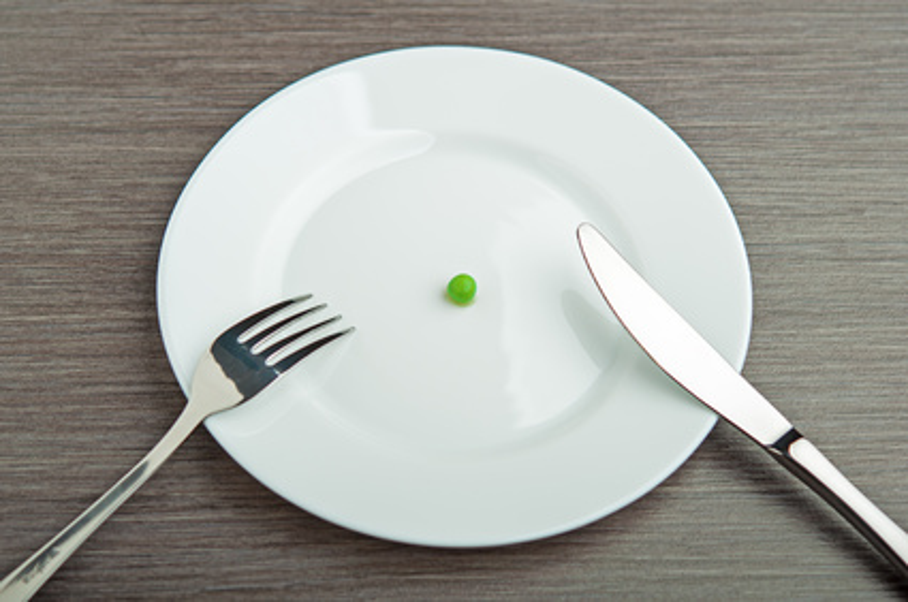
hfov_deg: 22.7
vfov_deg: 15.1
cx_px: 454
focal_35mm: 90
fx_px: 2267
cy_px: 301
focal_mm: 60
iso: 125
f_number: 4
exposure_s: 1/160
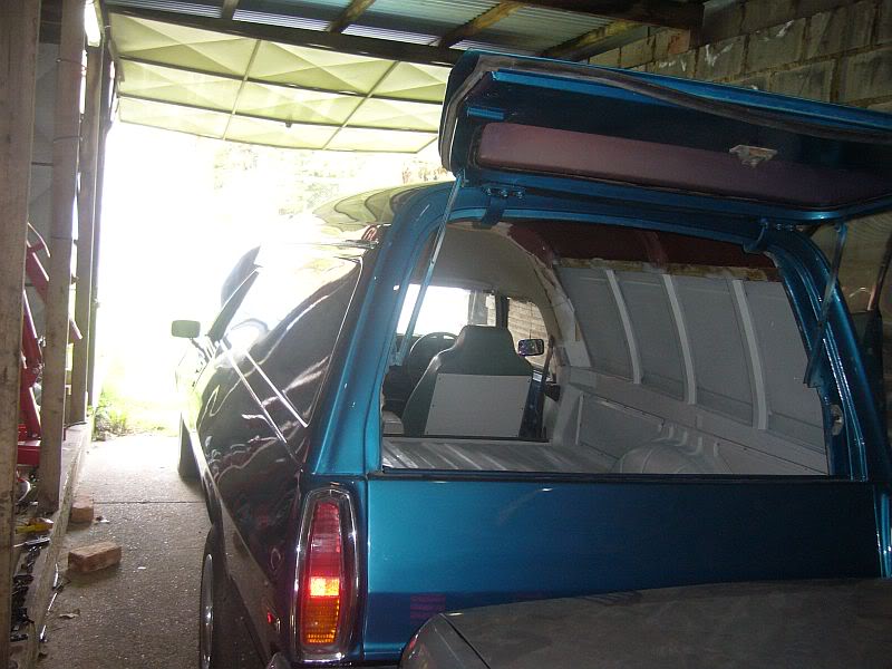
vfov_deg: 40.7
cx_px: 446
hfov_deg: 52.6
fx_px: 902
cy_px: 334
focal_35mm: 35
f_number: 2.8
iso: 160
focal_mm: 5.8
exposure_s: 1/30
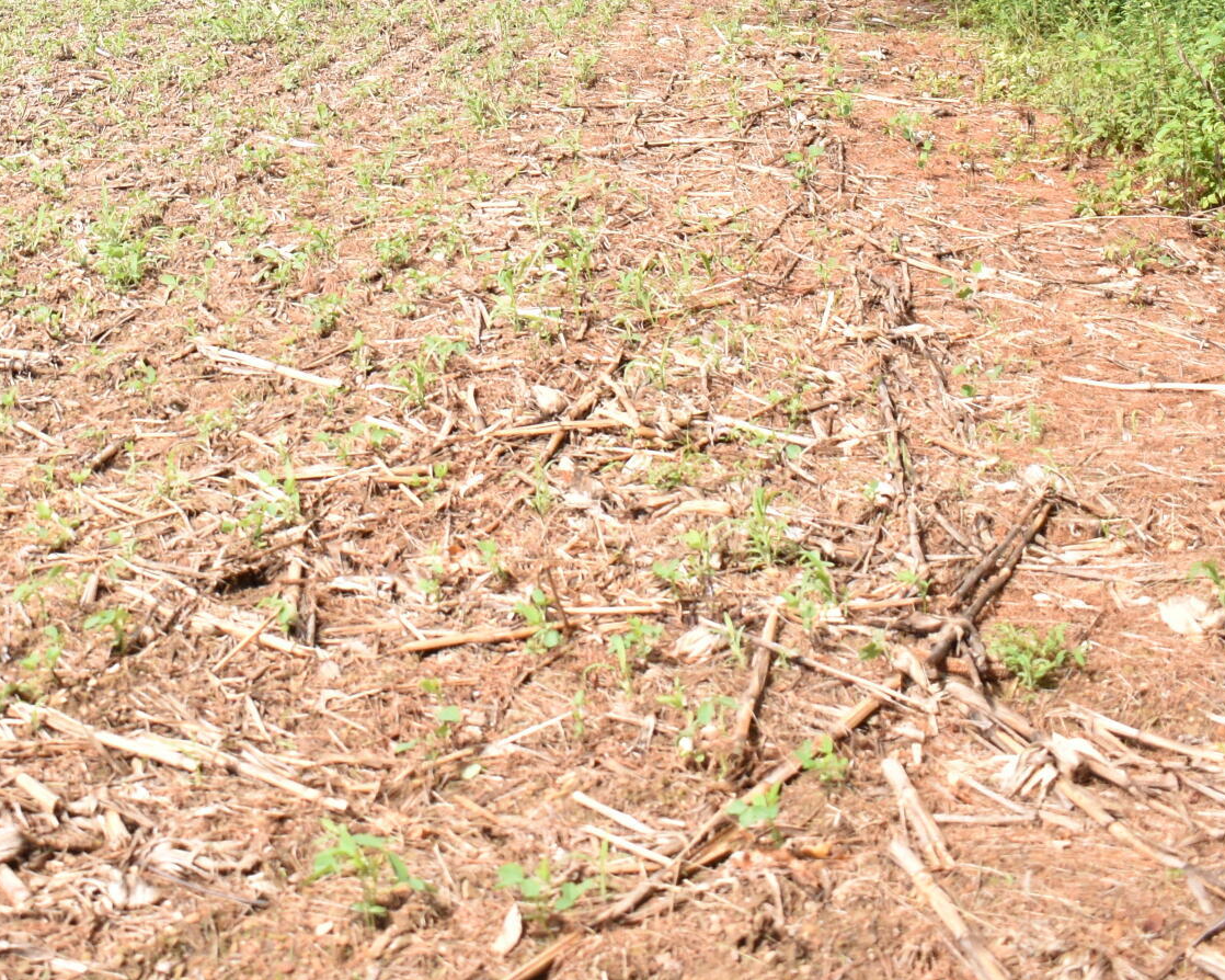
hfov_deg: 27.5
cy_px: -70
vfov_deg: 21.4
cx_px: 289
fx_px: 2465
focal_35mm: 68
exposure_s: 1/4000
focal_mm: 18
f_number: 3.5
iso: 1400
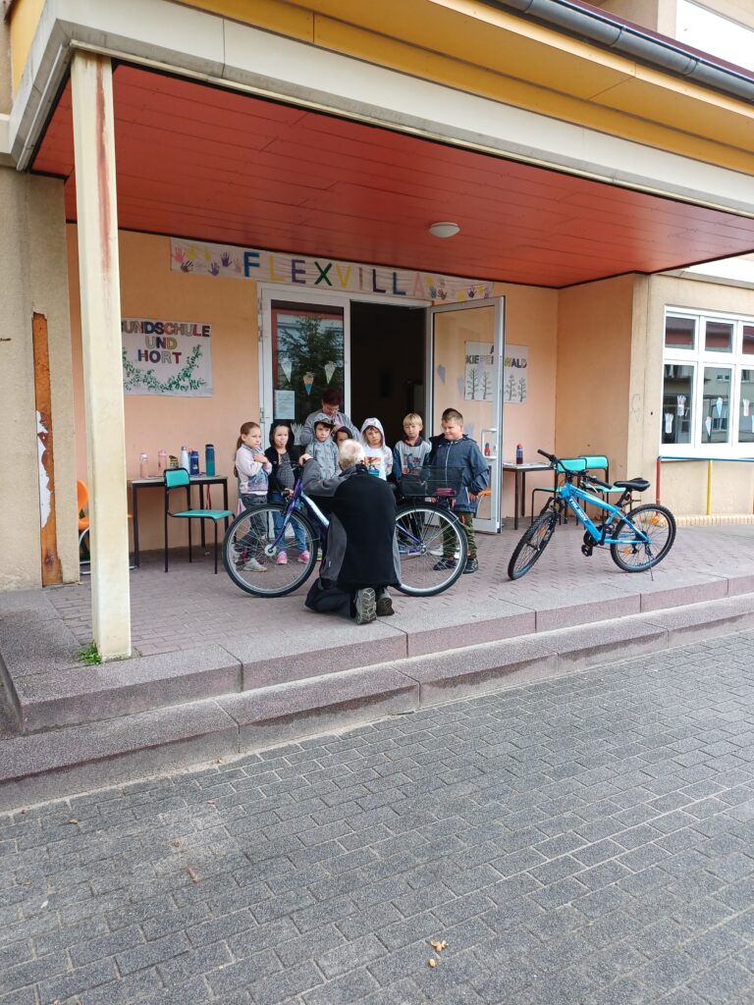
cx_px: 377
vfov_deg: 69.4
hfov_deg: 54.9
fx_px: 726
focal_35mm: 25
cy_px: 502
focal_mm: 4.65
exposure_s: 1/50
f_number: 1.8
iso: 64
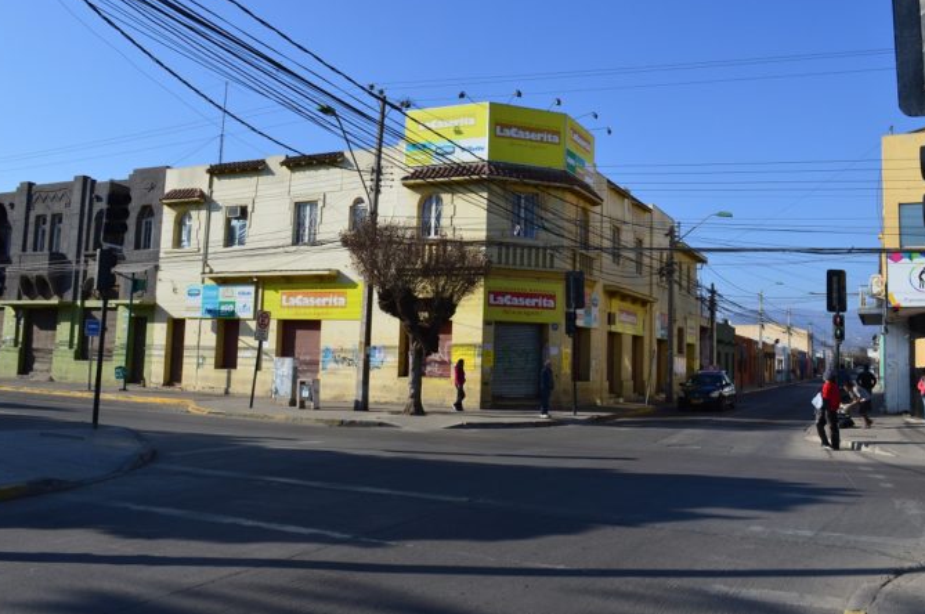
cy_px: 268
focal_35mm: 31
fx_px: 795
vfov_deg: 42.1
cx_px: 491
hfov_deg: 60.3
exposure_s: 1/400
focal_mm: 18
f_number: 11
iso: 400
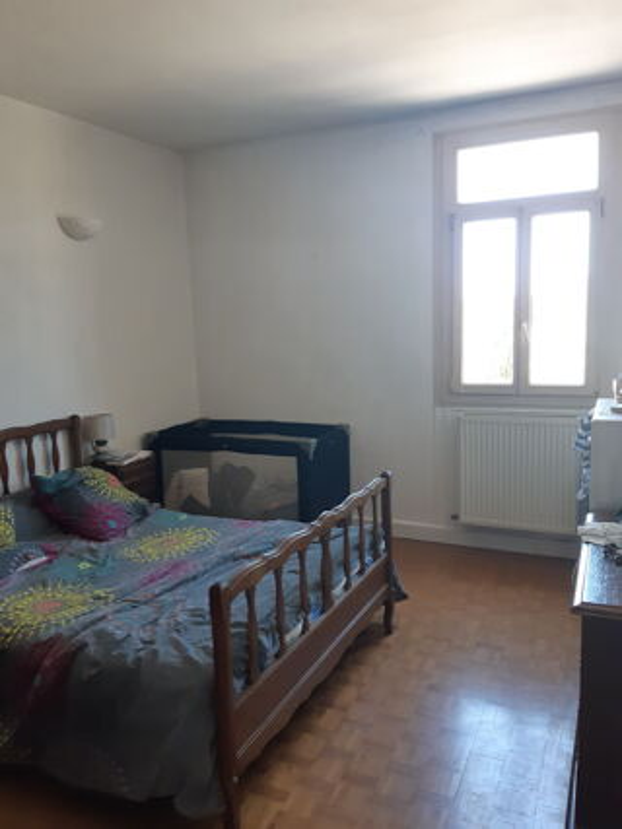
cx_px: 311
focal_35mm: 26
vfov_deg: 67.3
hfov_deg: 53.0
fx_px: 623
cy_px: 414
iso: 100
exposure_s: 1/50
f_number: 1.7
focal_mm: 3.93
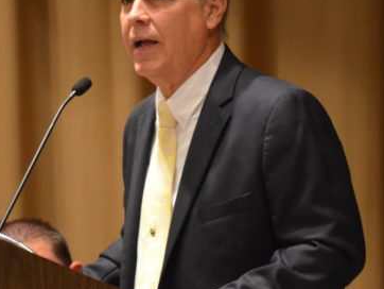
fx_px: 6660
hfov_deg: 3.3
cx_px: 169
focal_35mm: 600
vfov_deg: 2.5
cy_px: 141
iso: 3200
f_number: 5.6
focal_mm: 200
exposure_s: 1/25
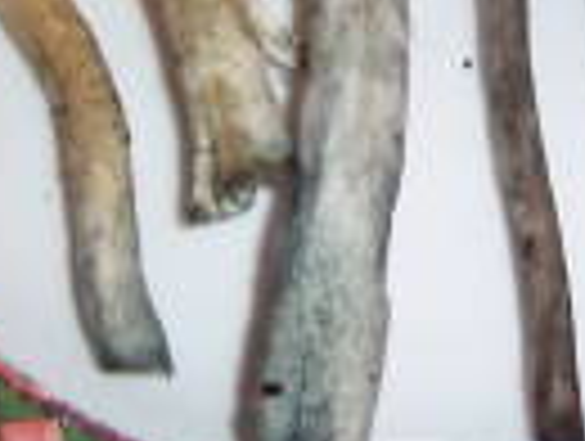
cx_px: 400
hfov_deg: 17.6
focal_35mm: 111
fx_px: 1879
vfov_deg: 13.1
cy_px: -45
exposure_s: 1/30
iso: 140
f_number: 2.76
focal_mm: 5.54
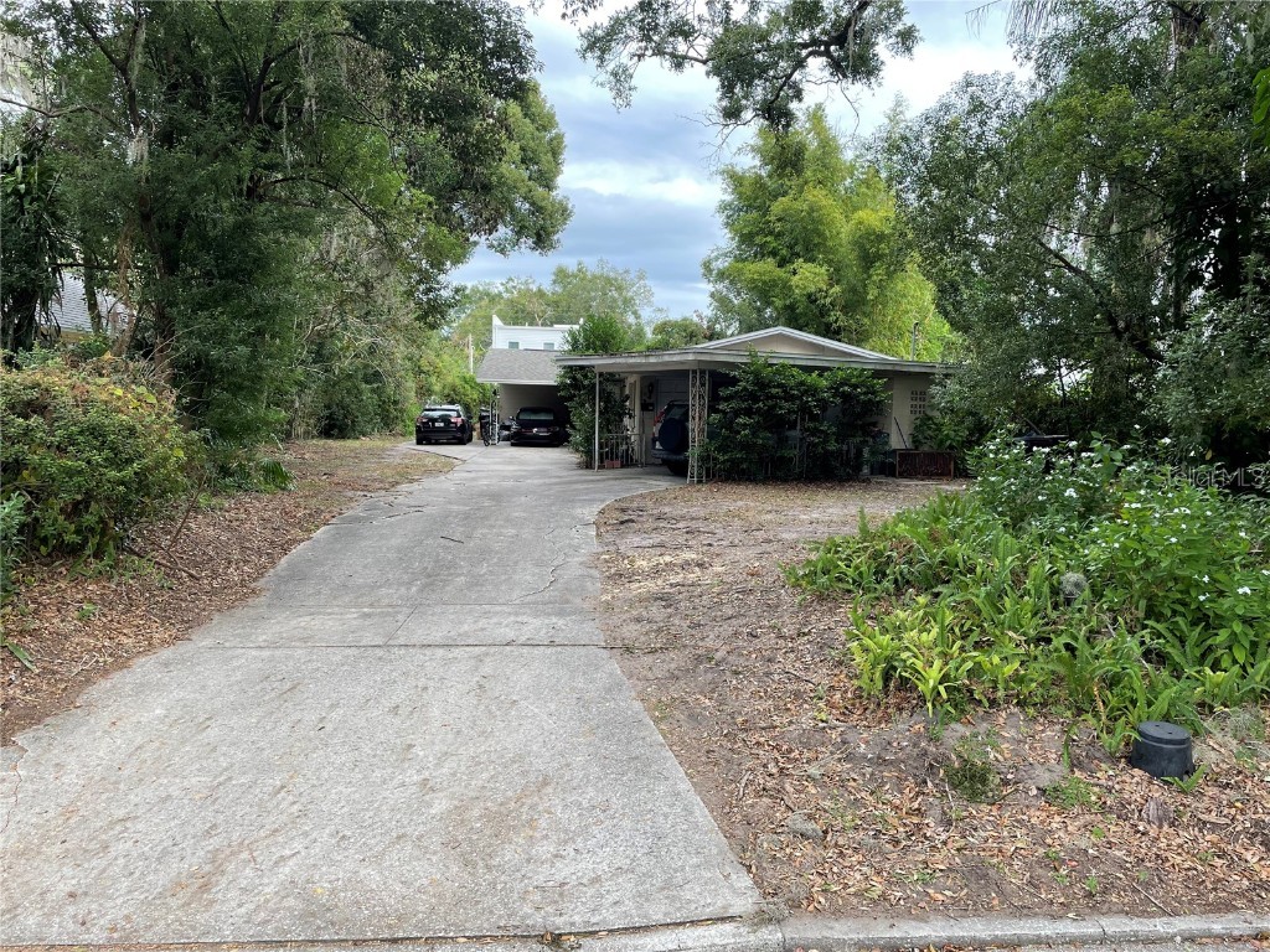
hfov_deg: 67.3
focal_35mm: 26
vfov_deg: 53.1
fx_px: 954
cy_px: 476
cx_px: 635
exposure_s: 1/425
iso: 32
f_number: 1.6
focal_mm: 4.2
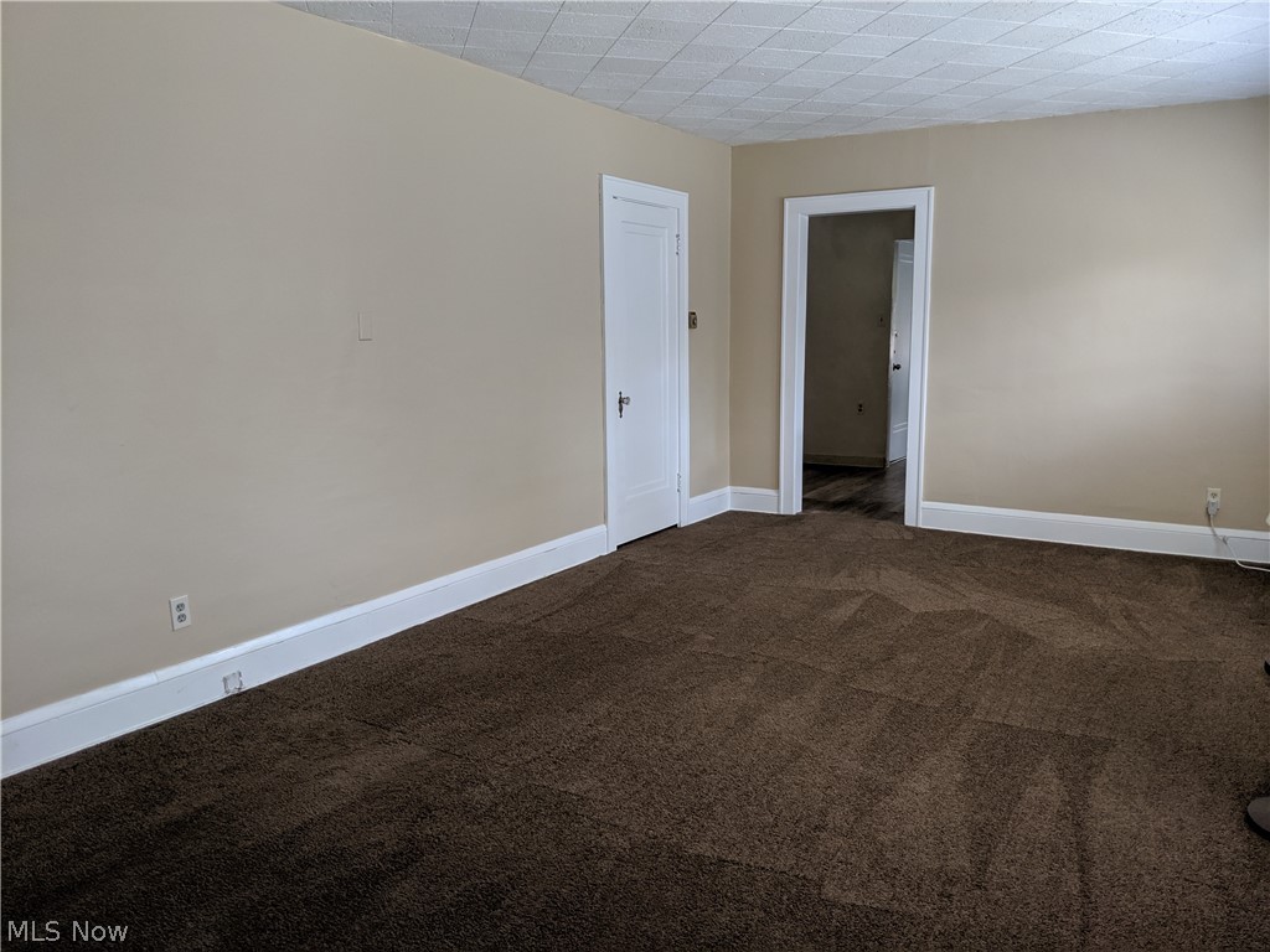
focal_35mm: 27
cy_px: 476
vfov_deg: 51.4
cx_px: 635
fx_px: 991
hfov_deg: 65.3
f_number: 1.8
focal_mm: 4.44
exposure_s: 1/30
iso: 160
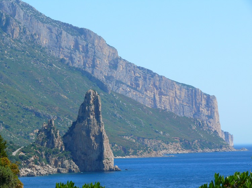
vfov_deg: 8.6
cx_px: 126
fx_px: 1259
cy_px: 94
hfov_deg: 11.4
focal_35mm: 173
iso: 100
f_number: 8
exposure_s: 1/100
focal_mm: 36.7
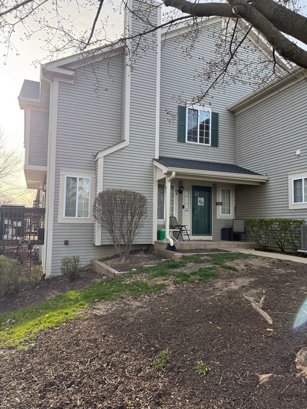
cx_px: 154
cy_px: 204
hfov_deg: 56.8
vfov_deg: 71.6
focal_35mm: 24
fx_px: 284
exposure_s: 1/858
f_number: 1.78
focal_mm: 6.76
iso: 100
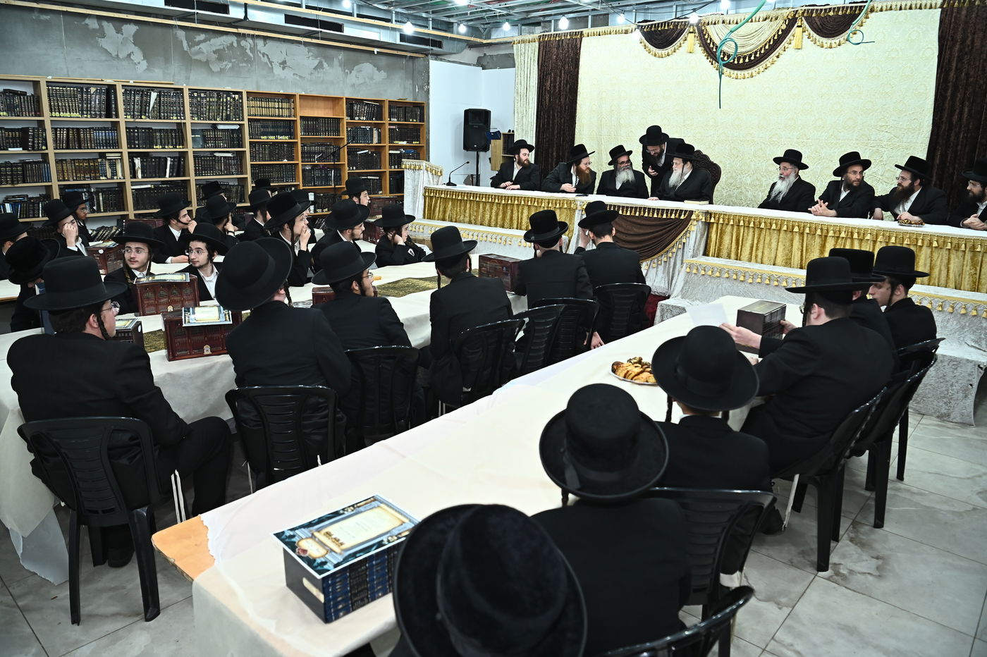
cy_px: 328
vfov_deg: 53.1
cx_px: 494
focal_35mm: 24
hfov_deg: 73.8
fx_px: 658
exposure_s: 1/125
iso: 1000
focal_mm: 24
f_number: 4.5
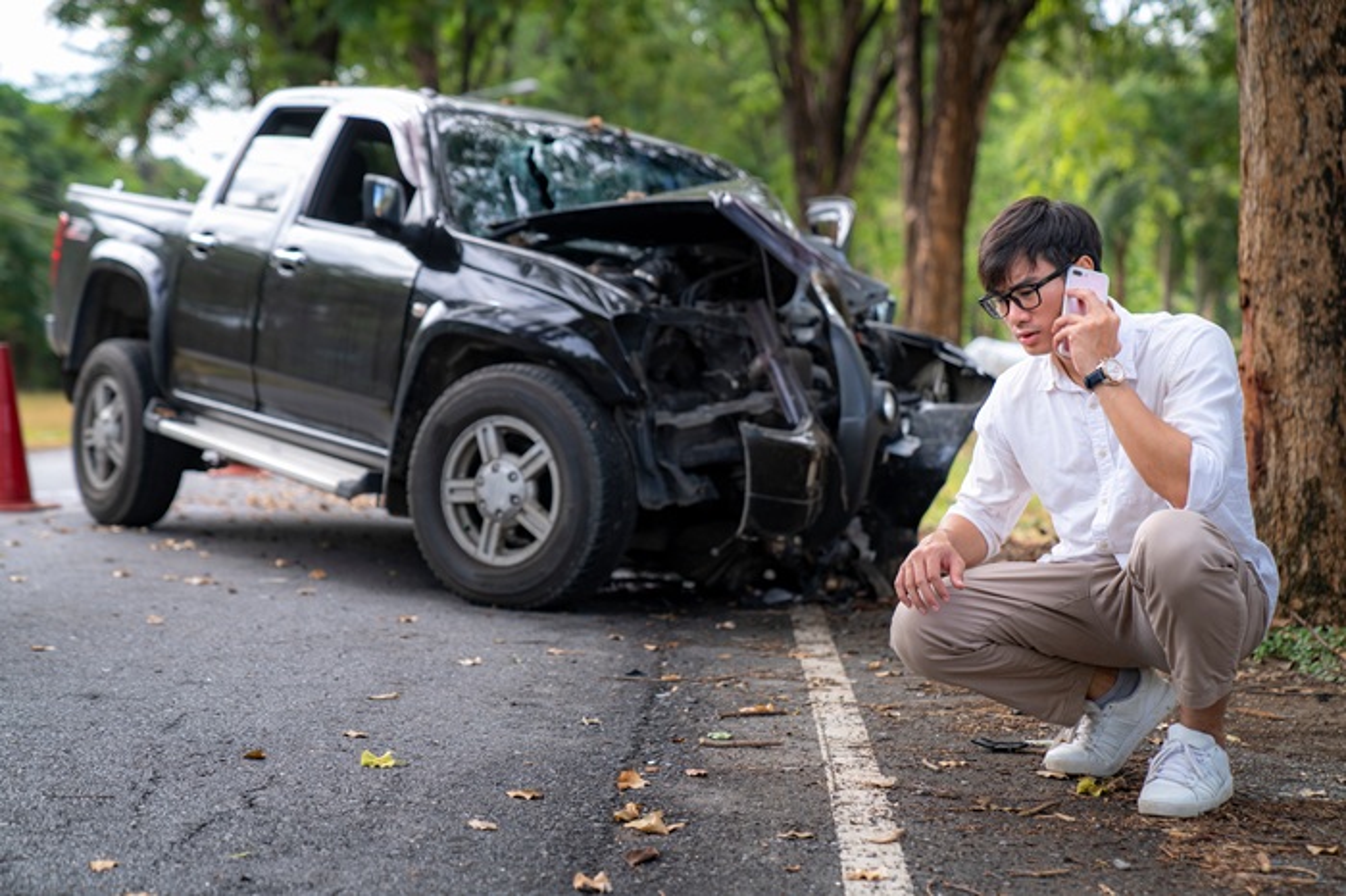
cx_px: 673
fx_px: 2616
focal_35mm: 70
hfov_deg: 28.9
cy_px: 448
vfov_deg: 19.4
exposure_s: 1/800
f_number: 2.8
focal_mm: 70
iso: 320
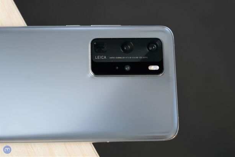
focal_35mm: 63
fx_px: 411
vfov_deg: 21.6
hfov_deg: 31.9
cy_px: 78
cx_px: 118
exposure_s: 1/60
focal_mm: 63
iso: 1600
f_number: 4
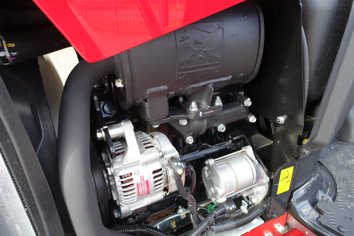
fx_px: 236
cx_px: 177
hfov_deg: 73.7
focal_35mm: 24
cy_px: 118
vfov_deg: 53.1
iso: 125
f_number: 3.5
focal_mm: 8.8
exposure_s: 1/80
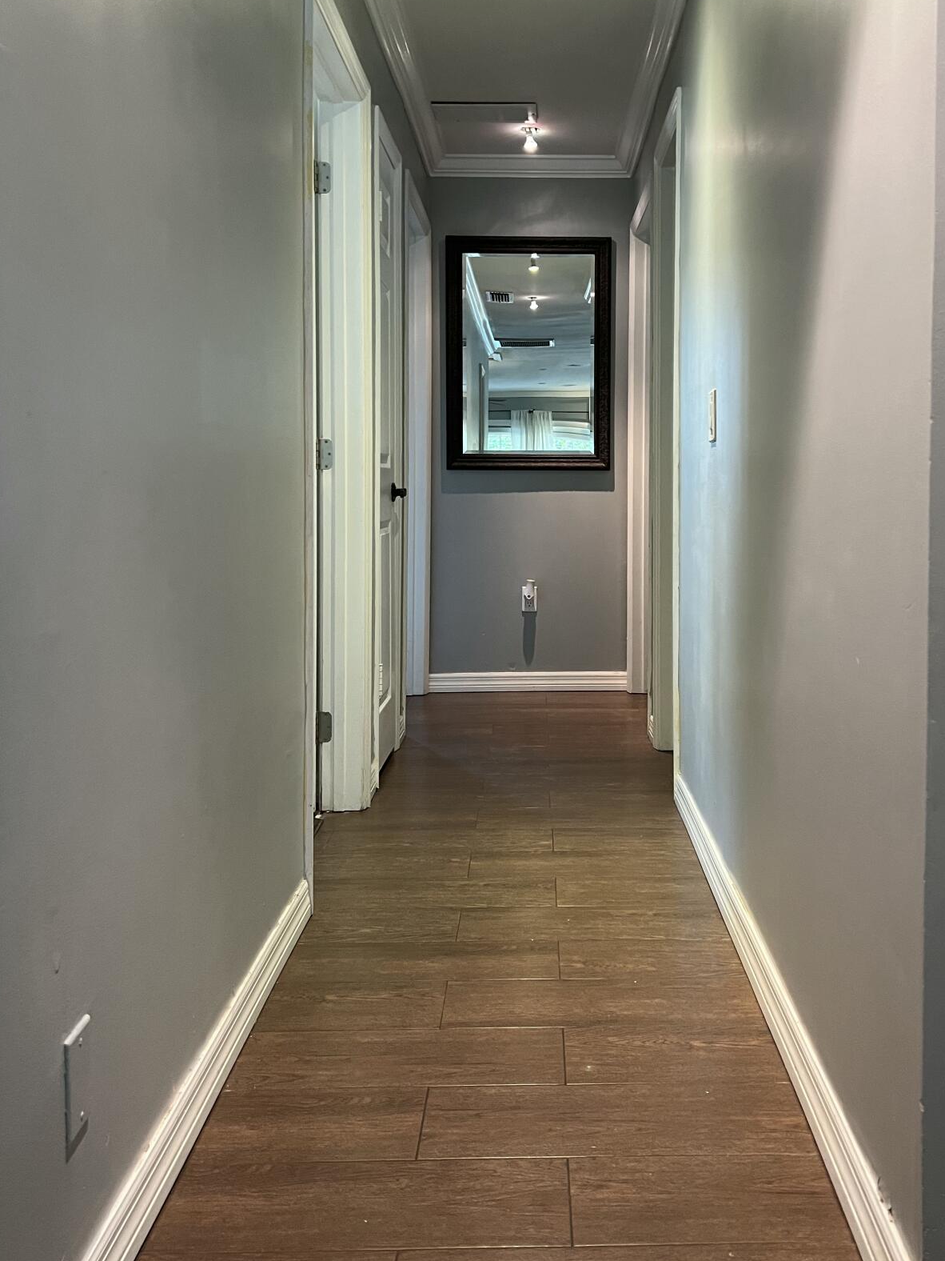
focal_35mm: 33
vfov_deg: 54.9
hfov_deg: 42.8
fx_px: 1201
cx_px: 555
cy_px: 494
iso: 200
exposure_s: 1/60
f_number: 1.5
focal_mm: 5.7
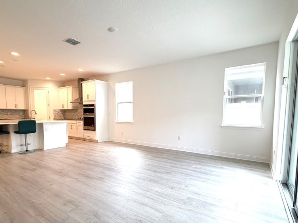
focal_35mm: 19
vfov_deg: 68.4
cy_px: 126
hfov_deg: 84.7
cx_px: 148
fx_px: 164
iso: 250
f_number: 2.2
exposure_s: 1/120
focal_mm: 2.22
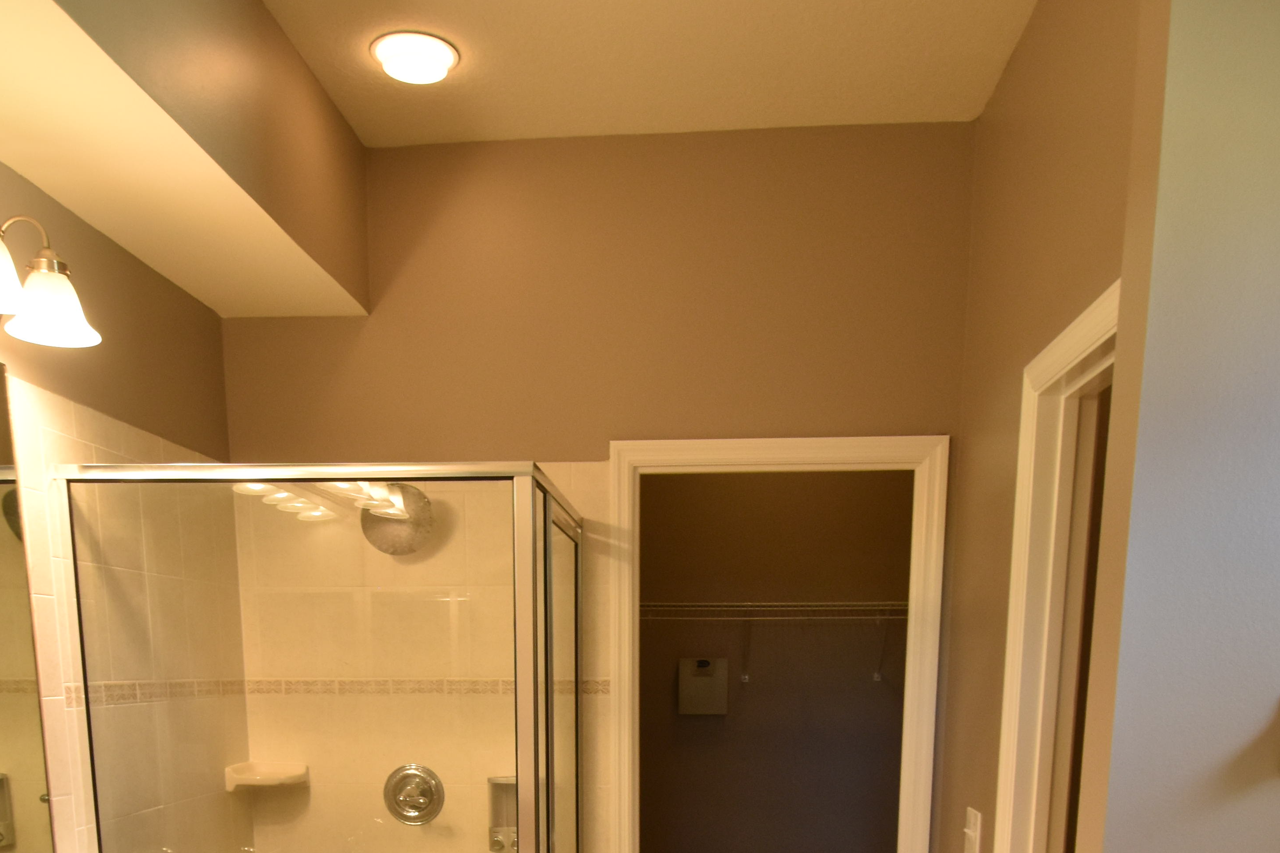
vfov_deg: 37.4
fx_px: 1102
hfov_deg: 60.3
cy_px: 870
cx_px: 616
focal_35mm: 31
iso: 800
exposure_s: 1/180
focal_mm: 10
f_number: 3.5
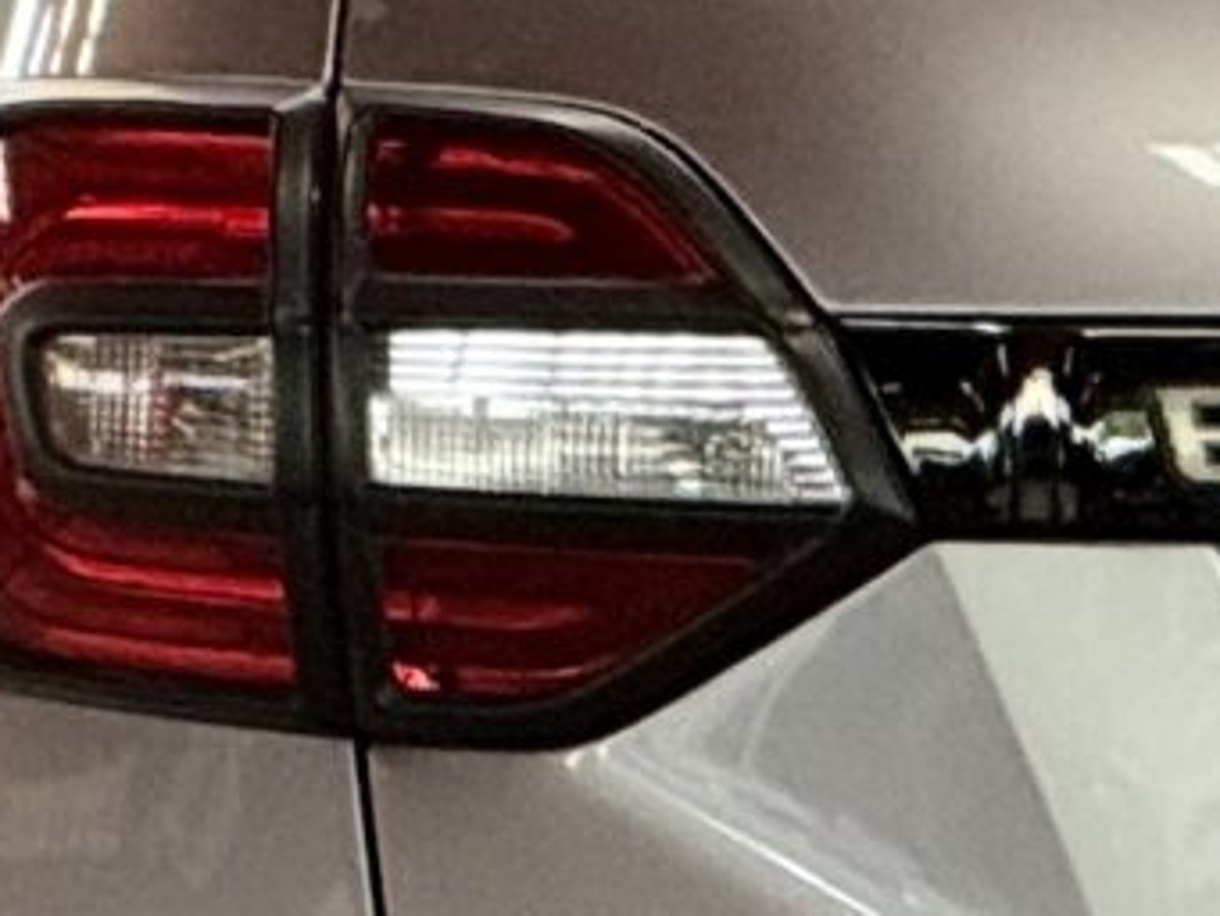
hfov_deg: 2.2
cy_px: 669
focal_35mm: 901
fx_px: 31766
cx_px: 2472
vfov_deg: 1.7
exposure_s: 1/99
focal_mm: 15.66
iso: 125
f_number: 2.8
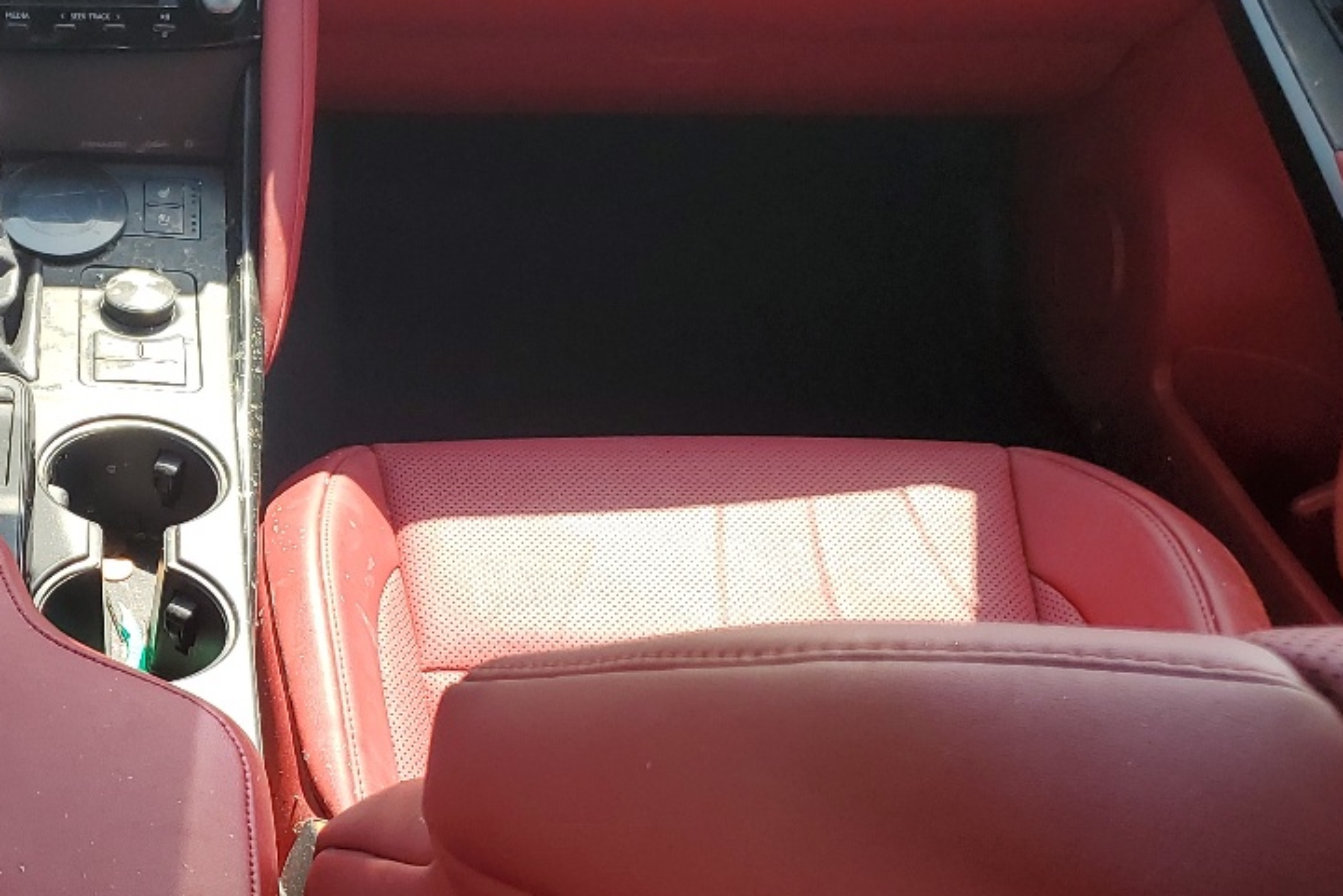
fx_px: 2239
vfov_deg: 22.6
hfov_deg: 31.4
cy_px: 475
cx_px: 71
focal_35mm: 60
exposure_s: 1/312
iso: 50
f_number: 1.5
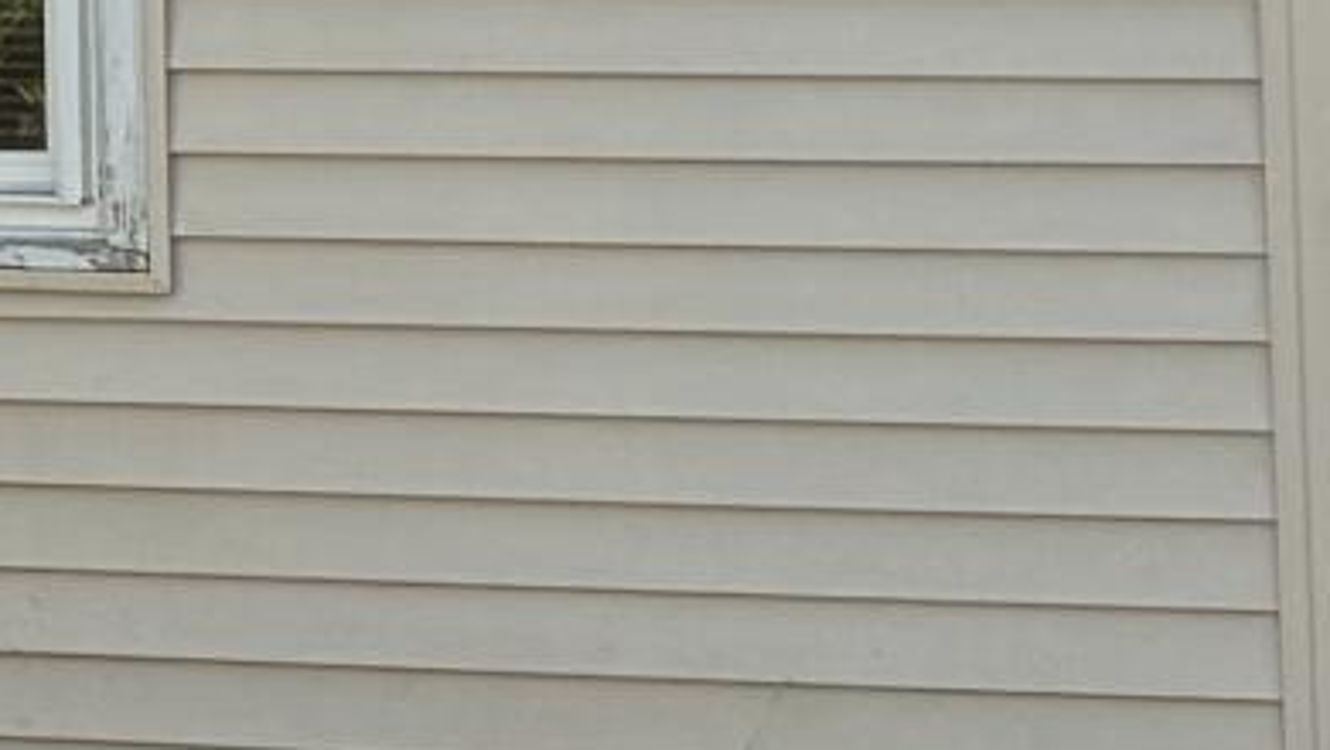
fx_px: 7093
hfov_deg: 9.8
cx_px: -1518
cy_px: -617
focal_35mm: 201
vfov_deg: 5.9
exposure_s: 1/1522
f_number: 1.78
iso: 100
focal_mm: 6.76
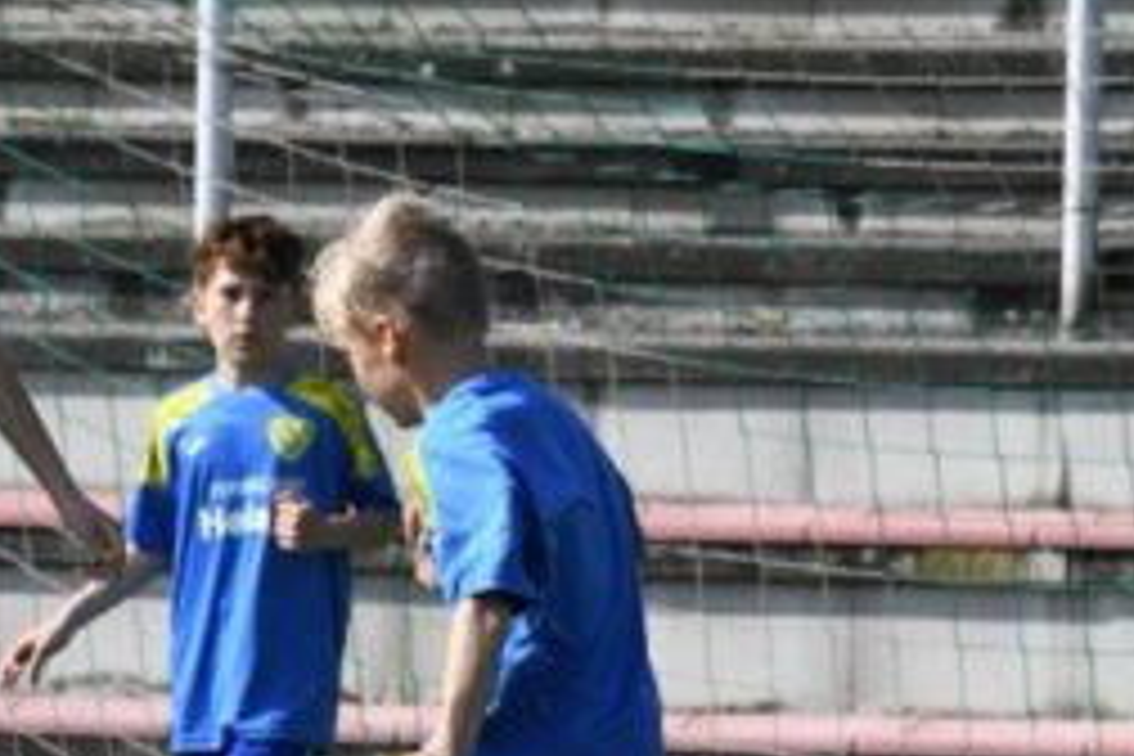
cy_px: 837
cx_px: -270
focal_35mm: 855
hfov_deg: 2.4
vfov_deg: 1.6
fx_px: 26930
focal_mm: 210
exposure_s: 1/1250
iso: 1250
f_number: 14
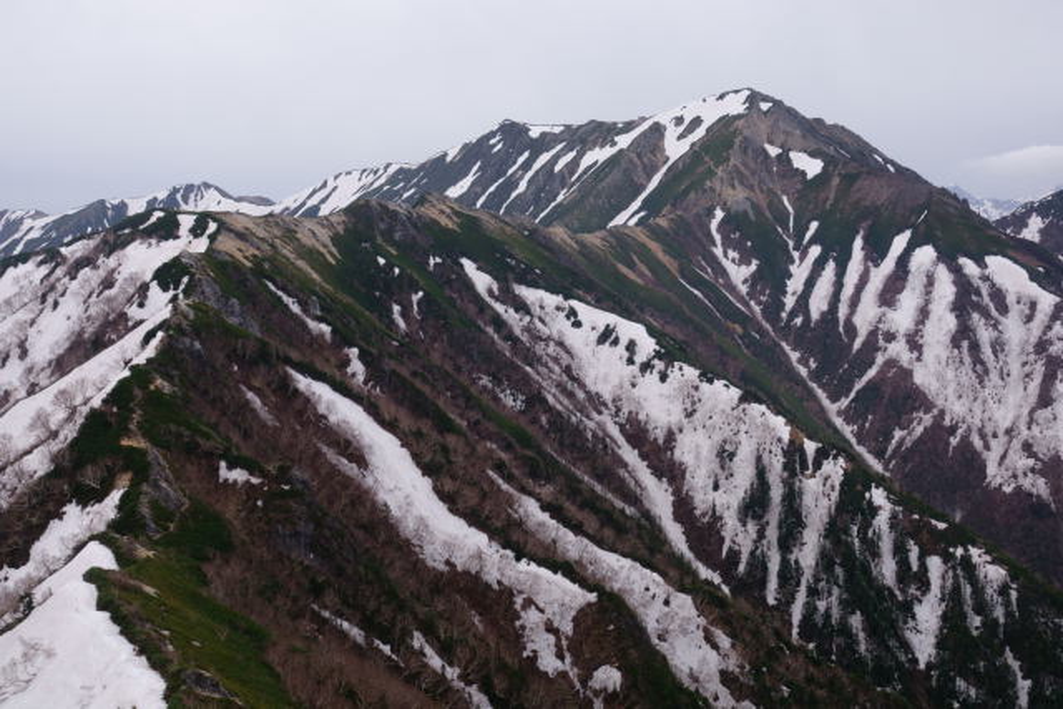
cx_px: 532
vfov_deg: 32.6
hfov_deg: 47.4
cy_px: 354
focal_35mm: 41
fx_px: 1211
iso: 100
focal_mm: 15.17
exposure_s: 1/100
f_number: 5.6
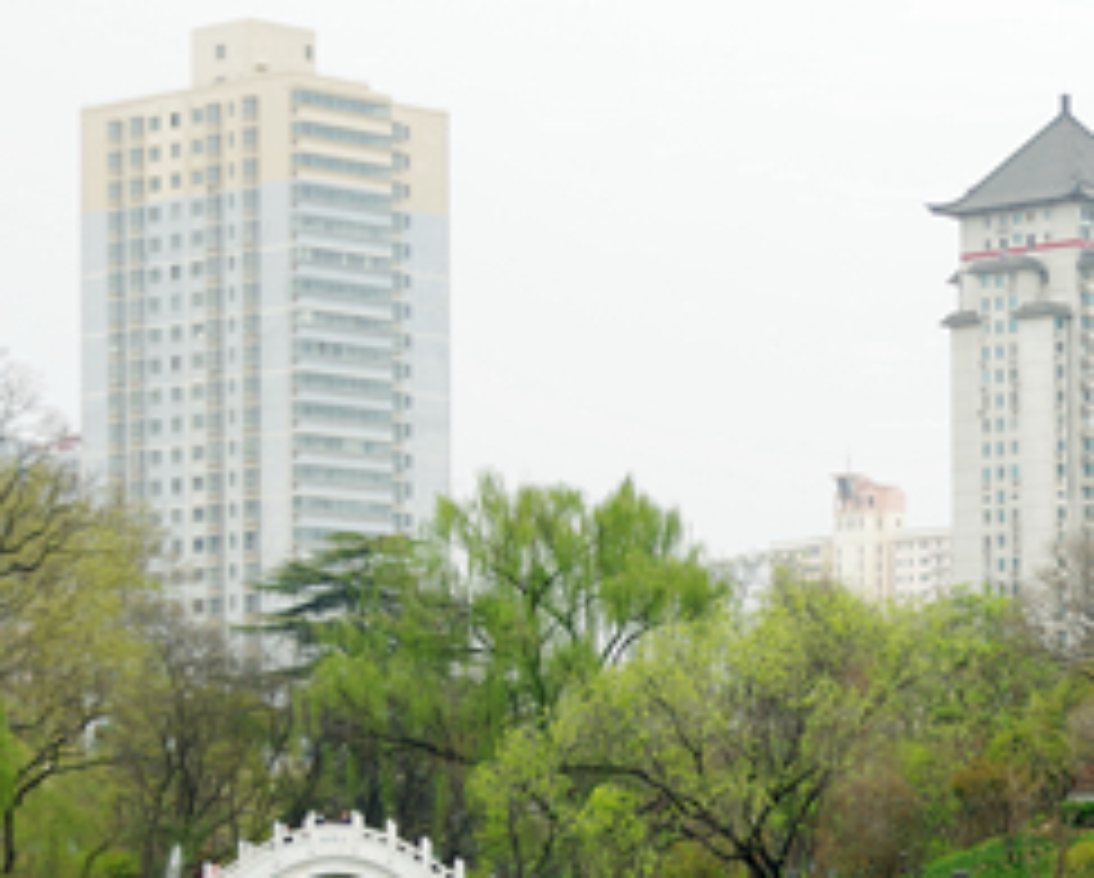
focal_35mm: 132
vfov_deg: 11.6
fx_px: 4279
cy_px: 779
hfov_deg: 14.1
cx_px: 1346
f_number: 4.5
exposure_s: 1/125
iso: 100
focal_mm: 38
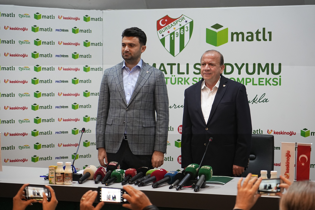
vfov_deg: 19.5
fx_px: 612
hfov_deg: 28.8
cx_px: 158
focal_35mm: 70
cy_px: 105
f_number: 4
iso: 3200
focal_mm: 70
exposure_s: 1/100
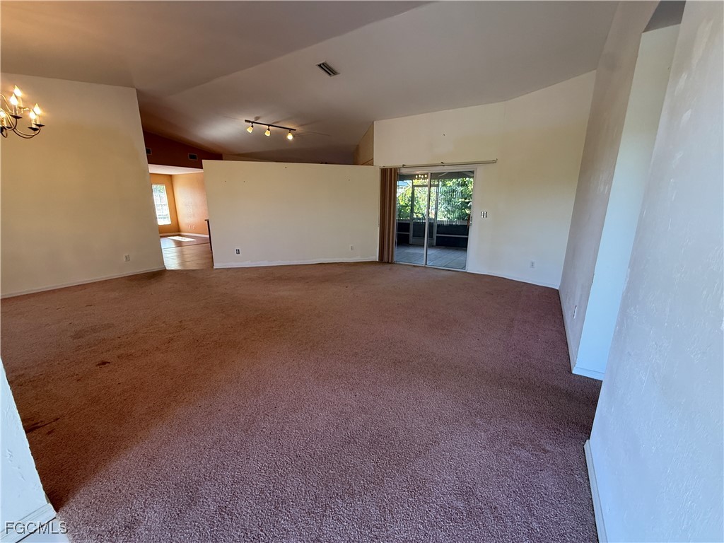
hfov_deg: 102.1
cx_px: 362
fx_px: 293
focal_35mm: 14
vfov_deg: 85.7
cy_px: 272
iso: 200
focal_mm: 2.22
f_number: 2.2
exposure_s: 1/120
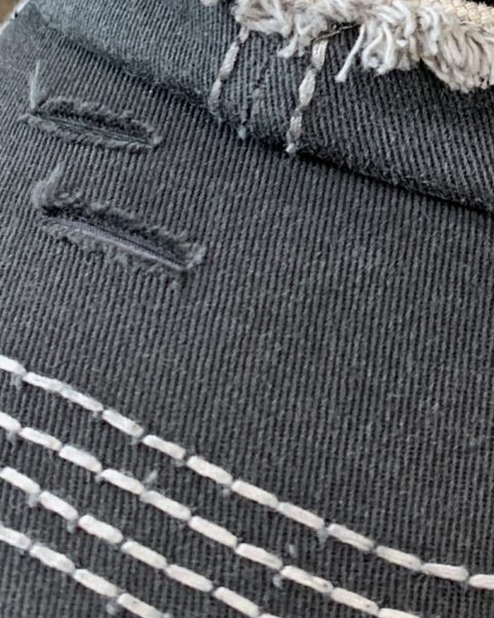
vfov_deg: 17.0
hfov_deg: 14.0
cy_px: -120
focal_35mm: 108
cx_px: 493
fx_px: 1975
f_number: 1.8
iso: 125
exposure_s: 1/60
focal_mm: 4.25
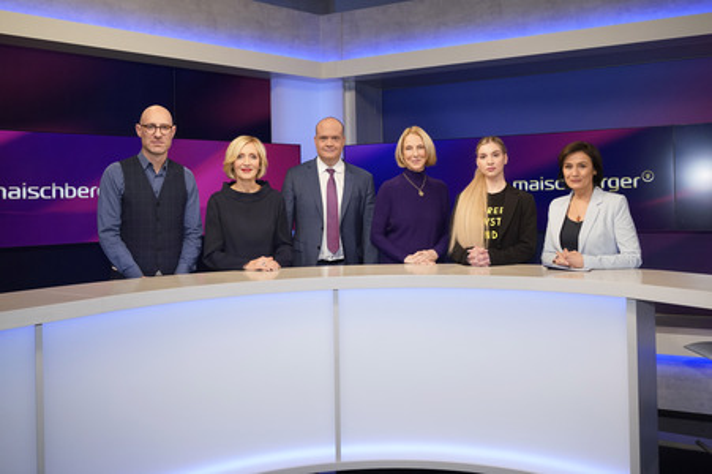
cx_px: 356
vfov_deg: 46.3
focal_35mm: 28
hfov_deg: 65.5
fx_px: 553
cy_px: 237
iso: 2000
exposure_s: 1/160
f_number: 5
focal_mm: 28
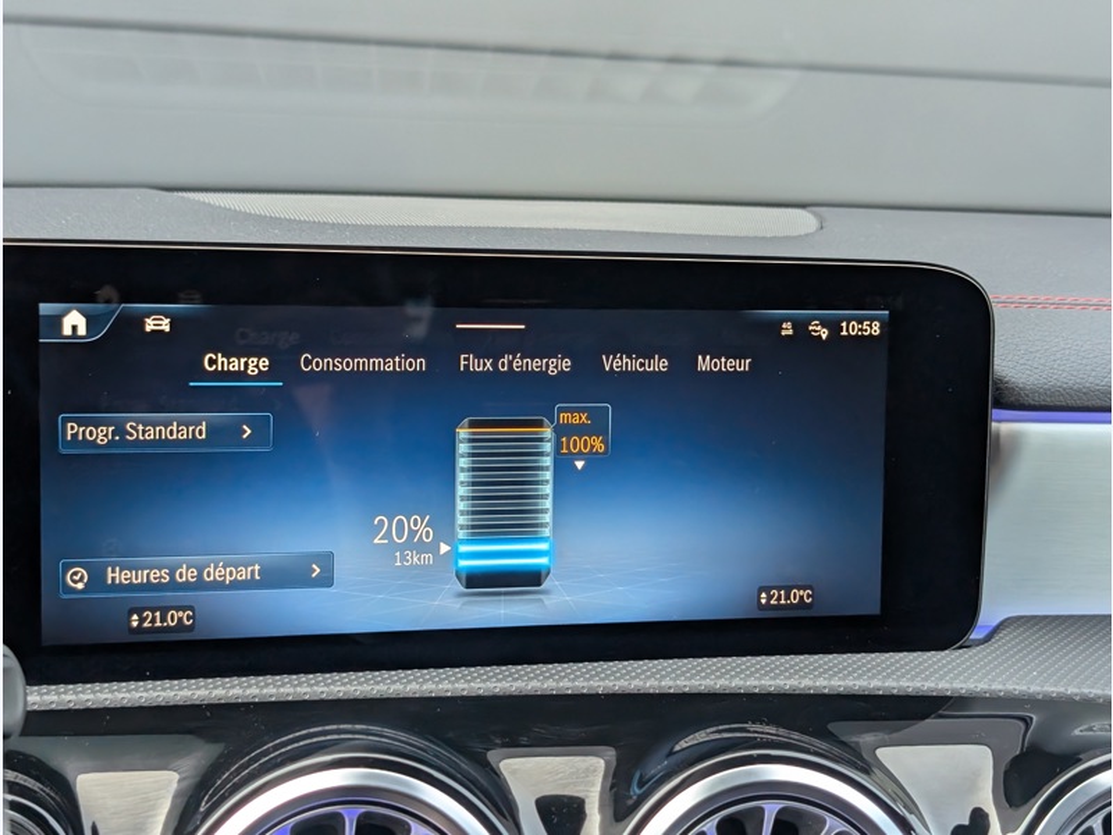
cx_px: 556
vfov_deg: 29.7
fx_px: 1575
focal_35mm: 49
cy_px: 418
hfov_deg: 38.9
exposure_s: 1/470
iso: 315
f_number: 1.68
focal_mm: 6.9
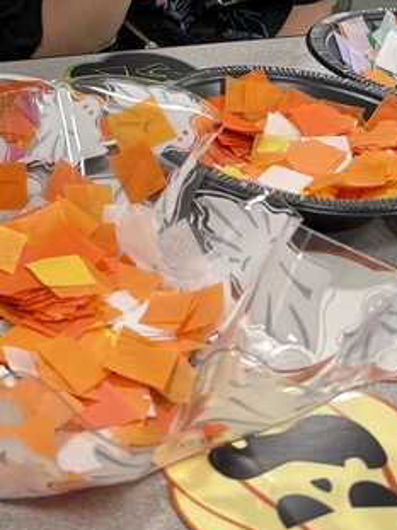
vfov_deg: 23.5
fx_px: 1209
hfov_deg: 17.6
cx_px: -95
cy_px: -17
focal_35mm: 79
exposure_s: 1/100
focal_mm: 6.76
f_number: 1.78
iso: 200
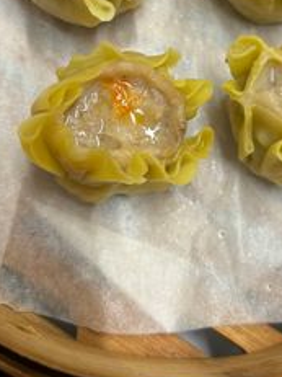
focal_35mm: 48
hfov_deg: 29.9
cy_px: 114
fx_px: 522
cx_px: 204
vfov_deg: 39.0
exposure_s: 1/50
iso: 80
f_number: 1.6
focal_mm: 5.96
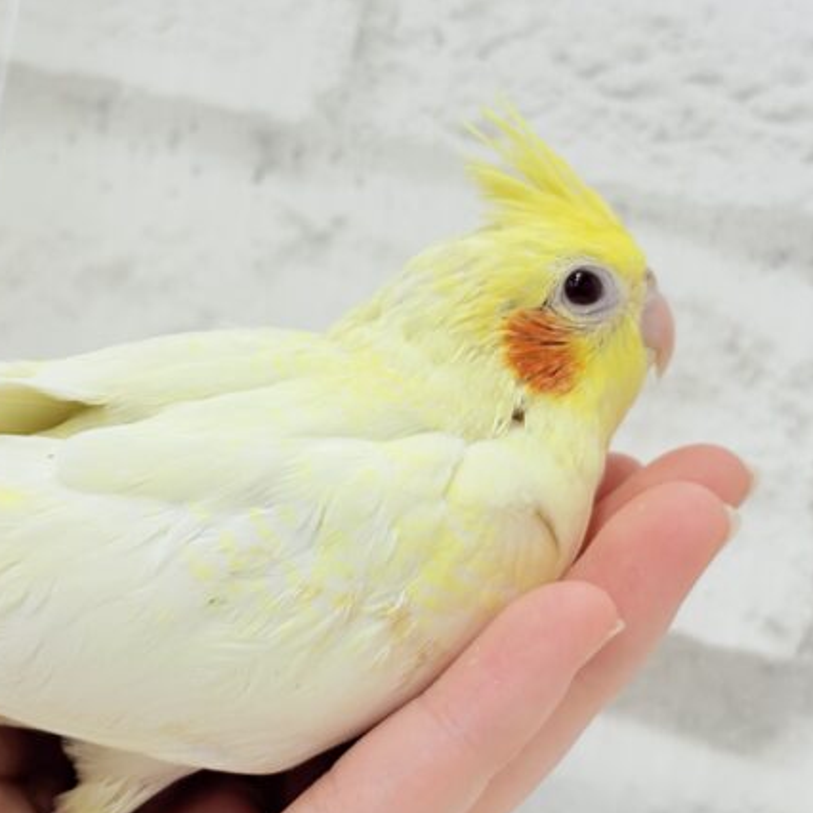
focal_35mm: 69
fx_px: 1833
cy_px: 378
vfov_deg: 25.0
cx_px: 281
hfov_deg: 24.9
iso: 32
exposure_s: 1/50
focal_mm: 5.96
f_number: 1.6
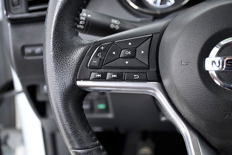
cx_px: 116
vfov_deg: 18.9
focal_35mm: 72
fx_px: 464
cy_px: 78
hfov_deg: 28.1
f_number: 4.5
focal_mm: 48
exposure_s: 1/80
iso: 2500
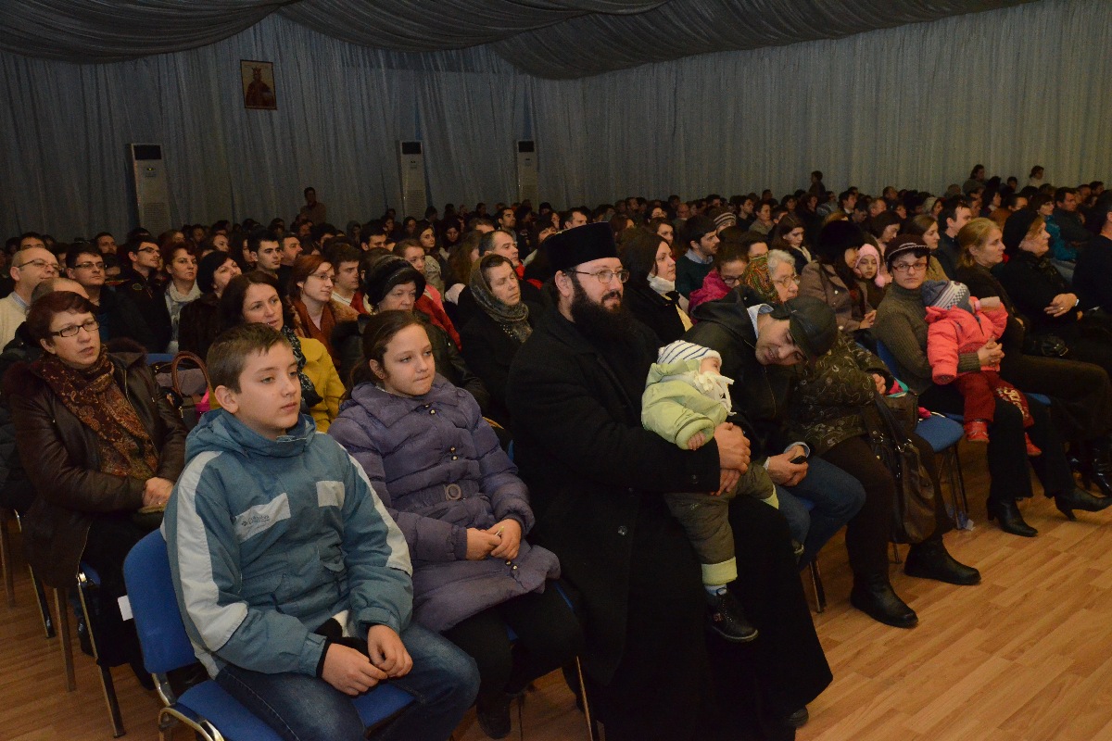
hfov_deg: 59.5
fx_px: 973
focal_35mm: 32
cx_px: 556
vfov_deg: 41.7
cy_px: 370
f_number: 5.6
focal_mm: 21
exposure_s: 1/80
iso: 4000
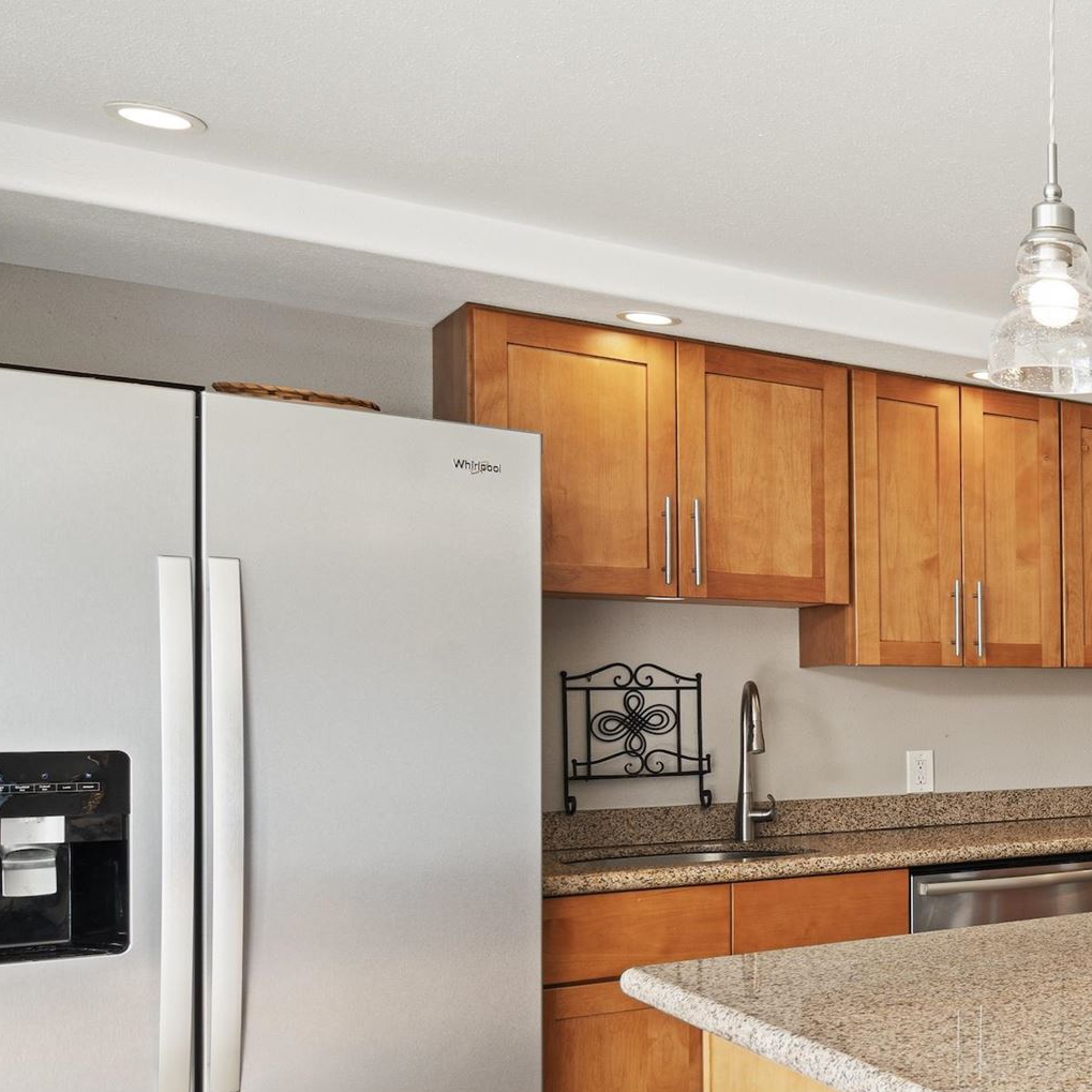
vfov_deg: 40.5
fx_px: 1463
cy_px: 712
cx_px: 1410
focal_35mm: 41
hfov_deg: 31.7
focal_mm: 16
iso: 100
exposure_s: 1/3
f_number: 8
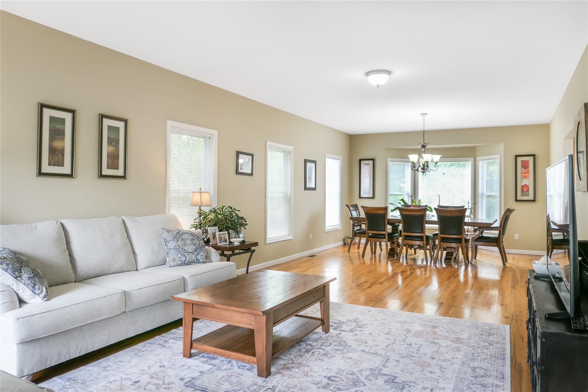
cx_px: 294
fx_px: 392
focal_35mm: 24
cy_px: 196
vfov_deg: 53.1
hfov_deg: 73.7
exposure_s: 1/125
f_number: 1.8
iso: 125
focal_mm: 8.8
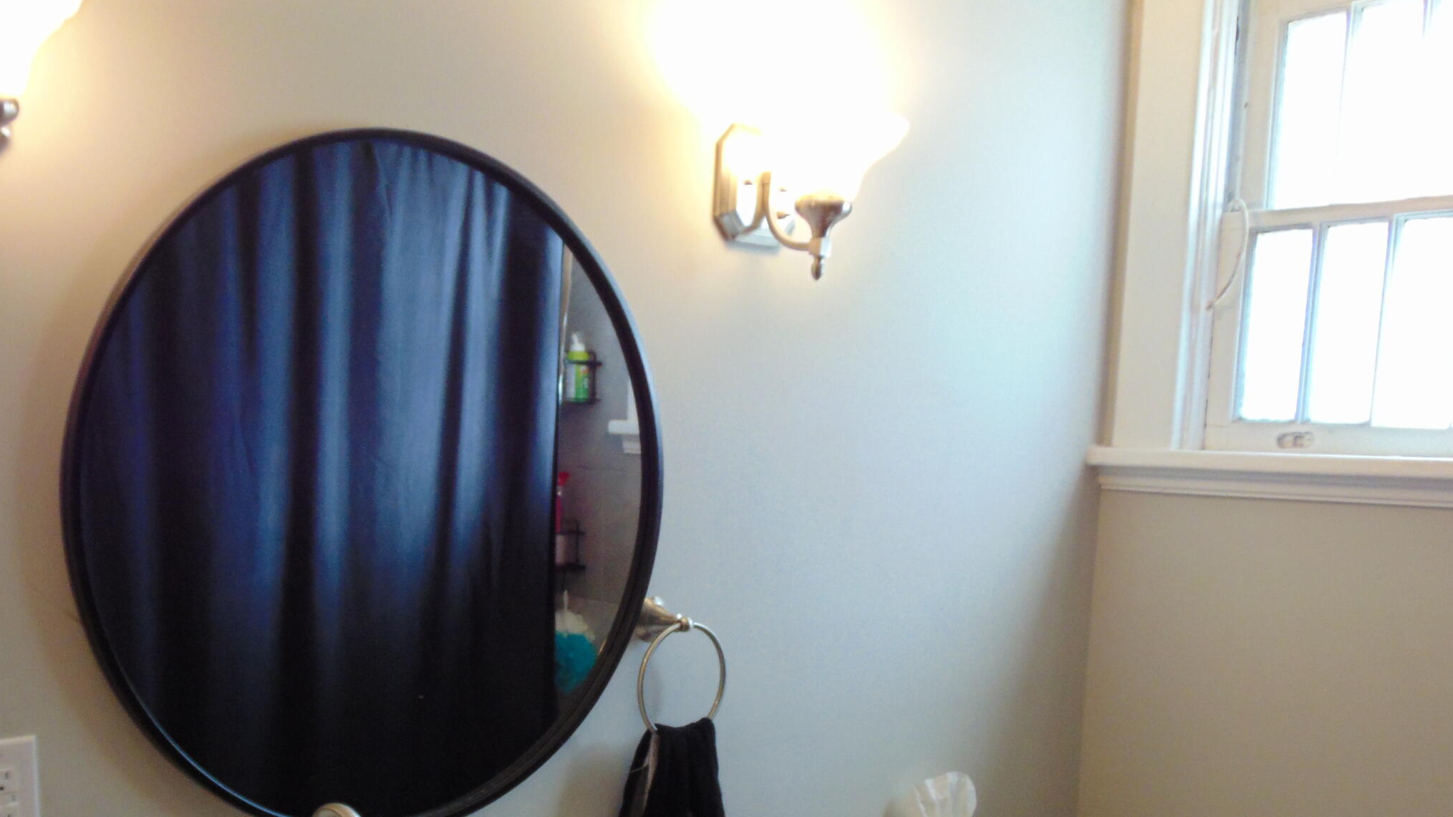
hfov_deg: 49.9
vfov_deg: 28.9
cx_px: 535
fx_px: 1541
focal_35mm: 40
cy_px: 673
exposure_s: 1/30
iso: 250
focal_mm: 4.5
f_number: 3
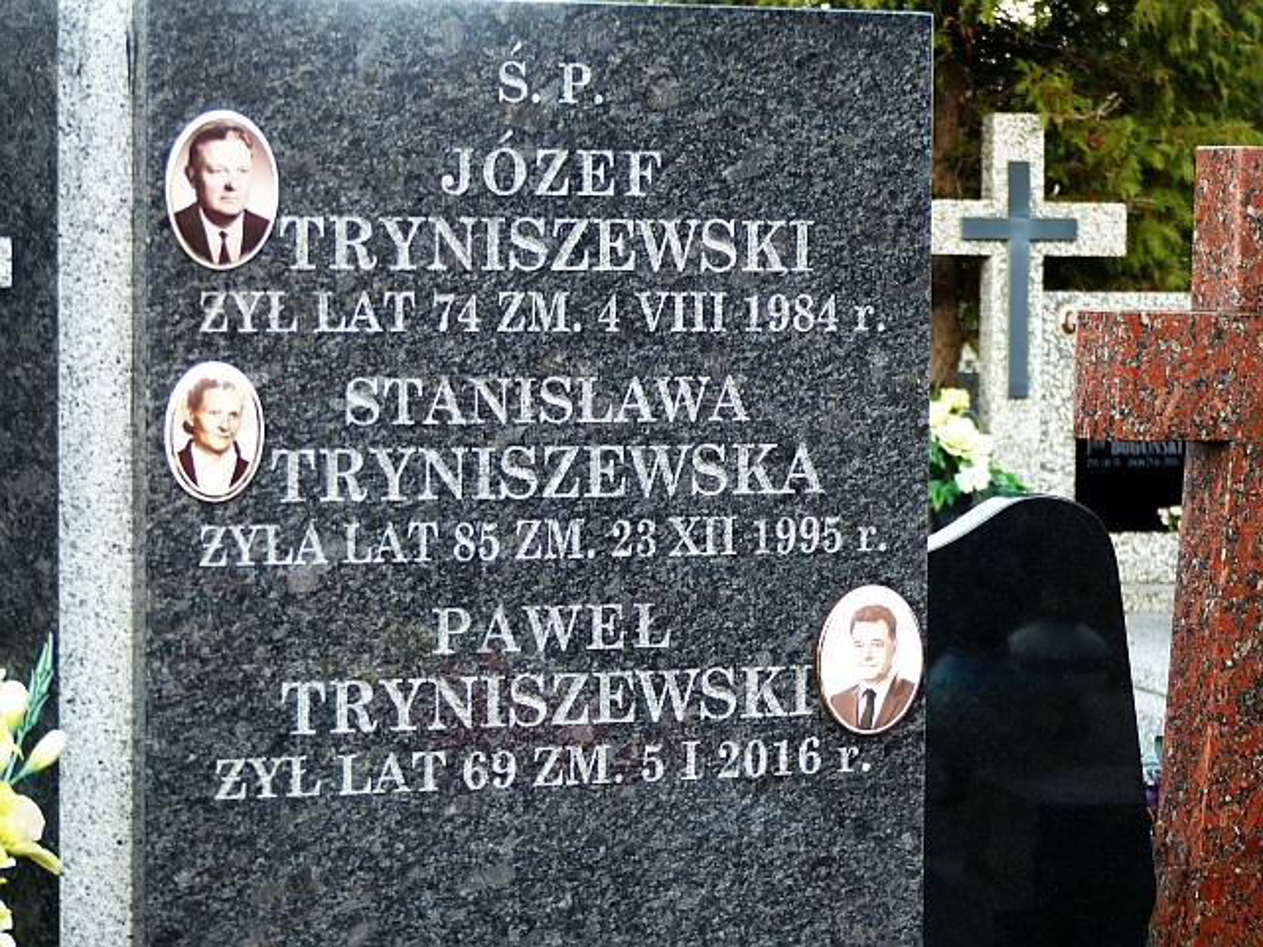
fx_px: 3722
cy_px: 474
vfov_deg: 14.5
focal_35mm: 102
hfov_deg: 19.3
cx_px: 632
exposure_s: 1/60
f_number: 2.8
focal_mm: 18.3
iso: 100
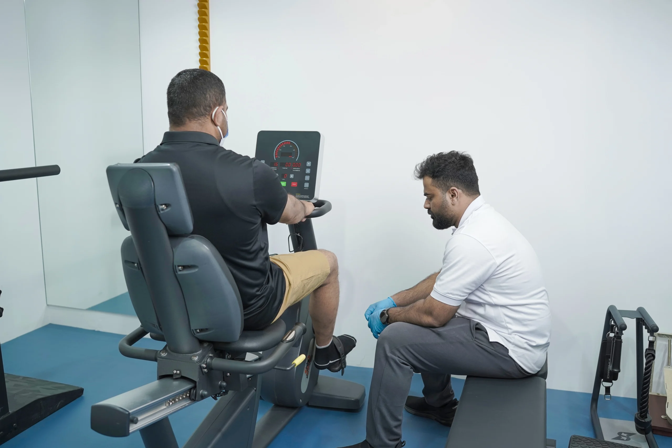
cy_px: 224
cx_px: 336
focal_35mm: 35
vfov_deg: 37.9
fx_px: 653
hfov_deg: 54.4
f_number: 2.8
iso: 250
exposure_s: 1/125
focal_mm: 35
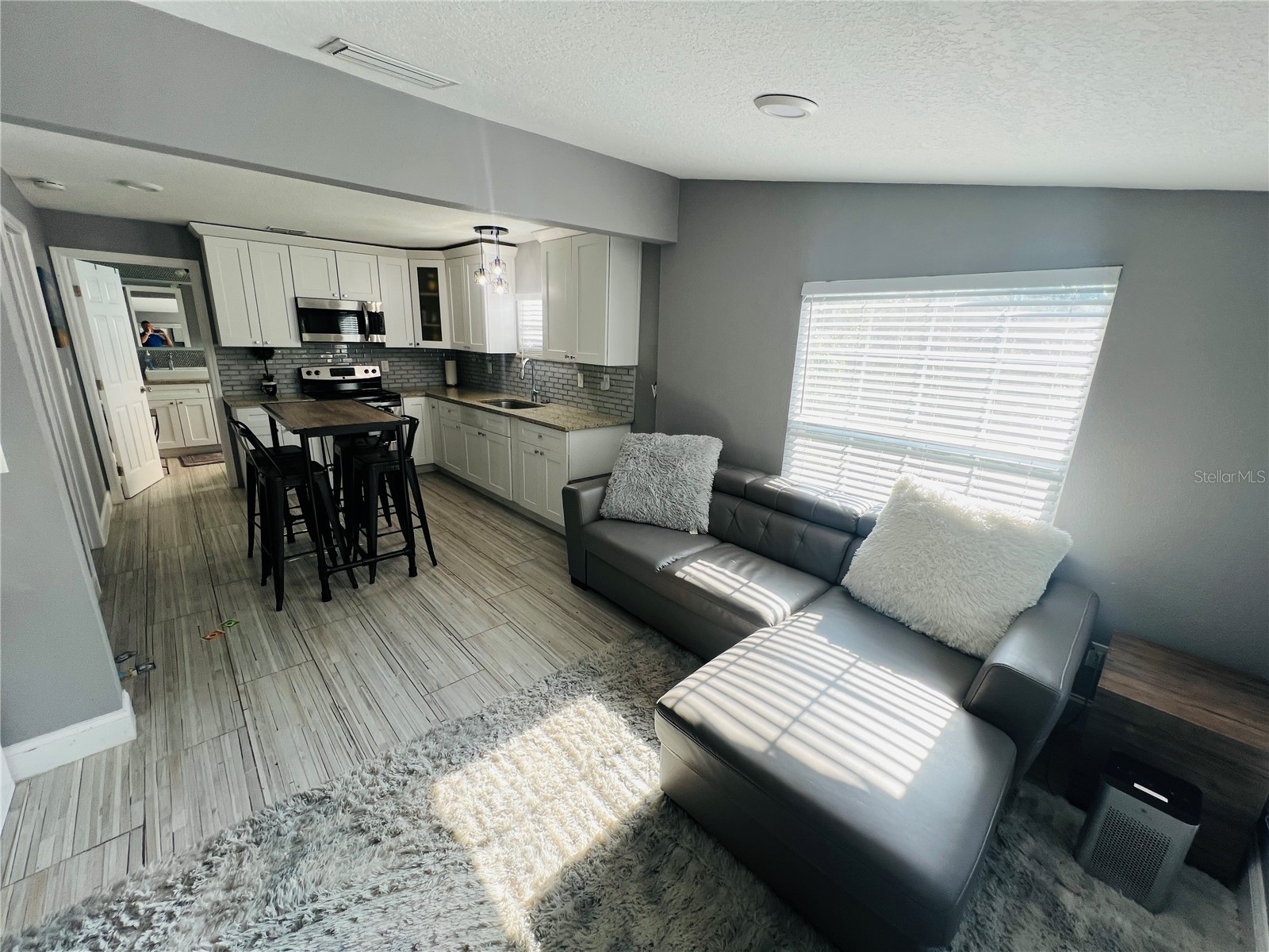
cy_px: 476
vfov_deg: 89.9
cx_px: 634
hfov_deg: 106.2
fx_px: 477
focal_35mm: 13
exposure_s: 1/120
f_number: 1.8
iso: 50
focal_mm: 1.57
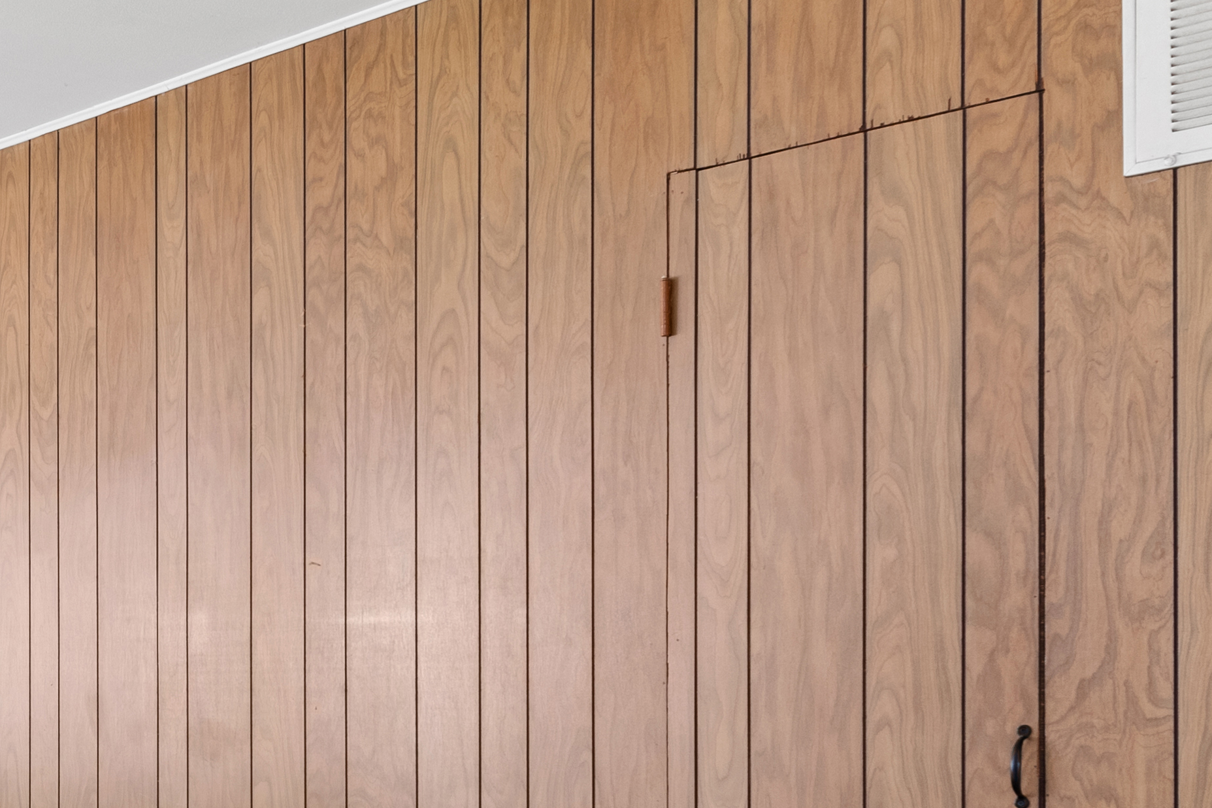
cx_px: -276
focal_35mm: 55
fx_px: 1851
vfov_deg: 24.2
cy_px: 651
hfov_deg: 30.3
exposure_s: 8
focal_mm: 17
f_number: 7.1
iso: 320
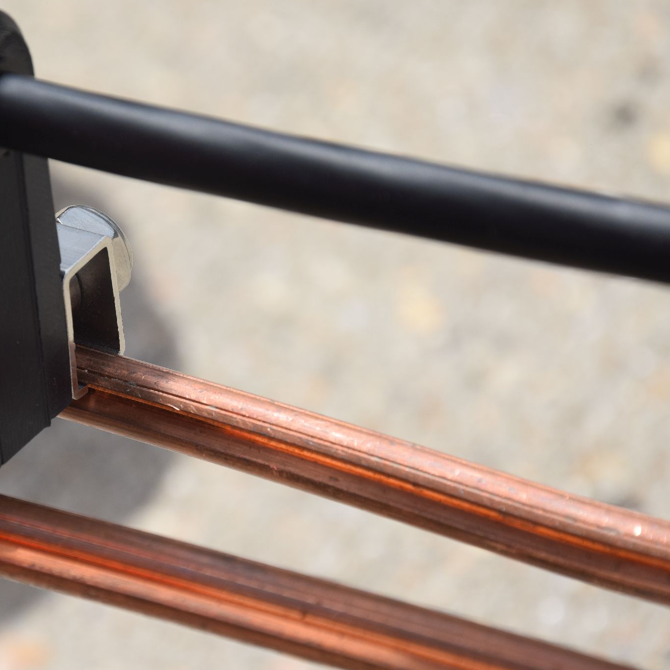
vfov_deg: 7.4
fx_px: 5184
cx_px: 92
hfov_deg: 7.4
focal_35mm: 237
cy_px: 294
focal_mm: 105
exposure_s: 1/800
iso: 200
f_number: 7.1
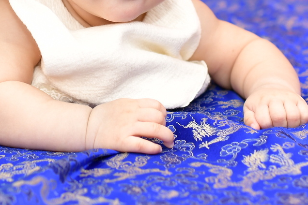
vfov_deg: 10.2
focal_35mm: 132
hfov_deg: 15.4
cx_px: 53
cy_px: -56
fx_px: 1129
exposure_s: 1/200
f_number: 2.8
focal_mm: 35
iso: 400
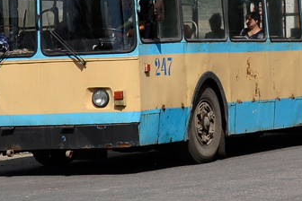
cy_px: -100
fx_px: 1258
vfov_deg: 8.9
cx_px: 116
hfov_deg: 13.7
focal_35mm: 150
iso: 100
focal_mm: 28
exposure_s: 1/1000
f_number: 5.6
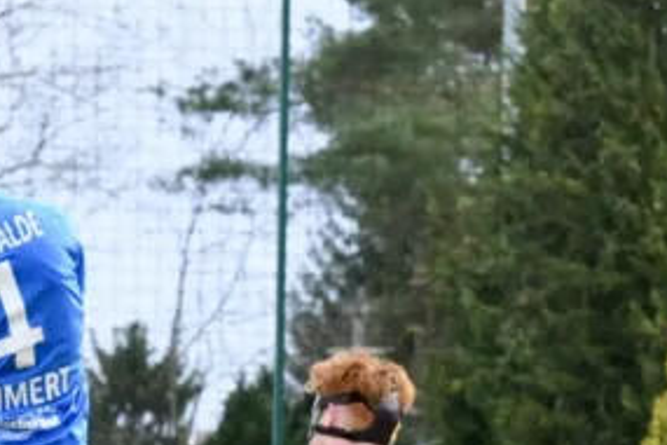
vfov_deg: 2.2
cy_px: 602
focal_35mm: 629
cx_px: 80
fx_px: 11653
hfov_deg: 3.3
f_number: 13
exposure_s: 1/1250
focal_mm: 175
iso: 8000
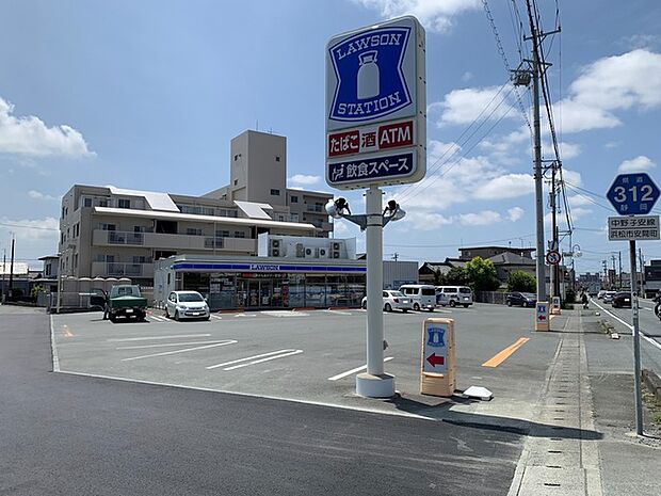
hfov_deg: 67.3
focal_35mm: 26
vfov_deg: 53.1
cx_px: 330
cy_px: 248
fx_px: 496
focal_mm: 4.25
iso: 25
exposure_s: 1/4098
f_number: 1.8
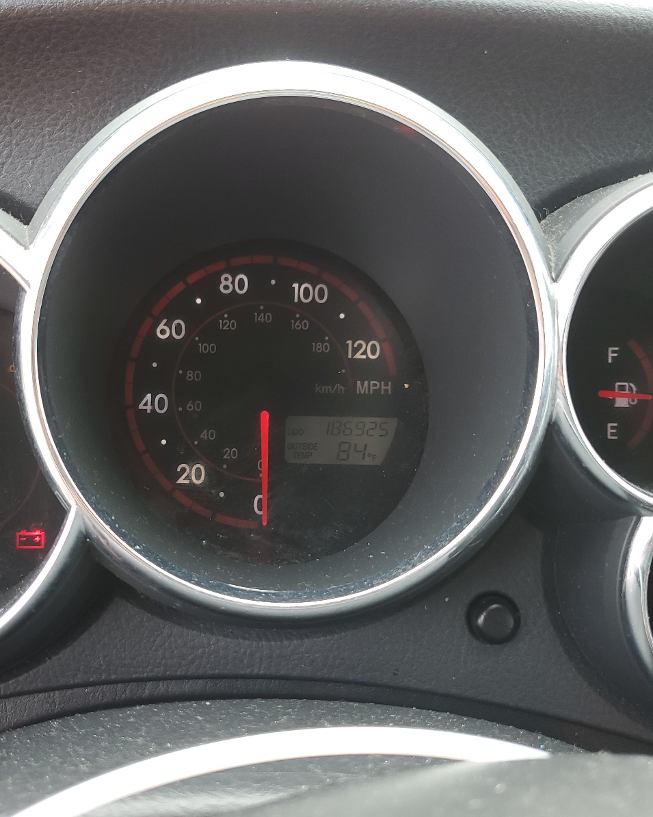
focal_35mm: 34
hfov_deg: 43.2
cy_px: 407
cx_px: 265
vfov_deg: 52.8
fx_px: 821
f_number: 1.5
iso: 58
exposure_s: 1/120
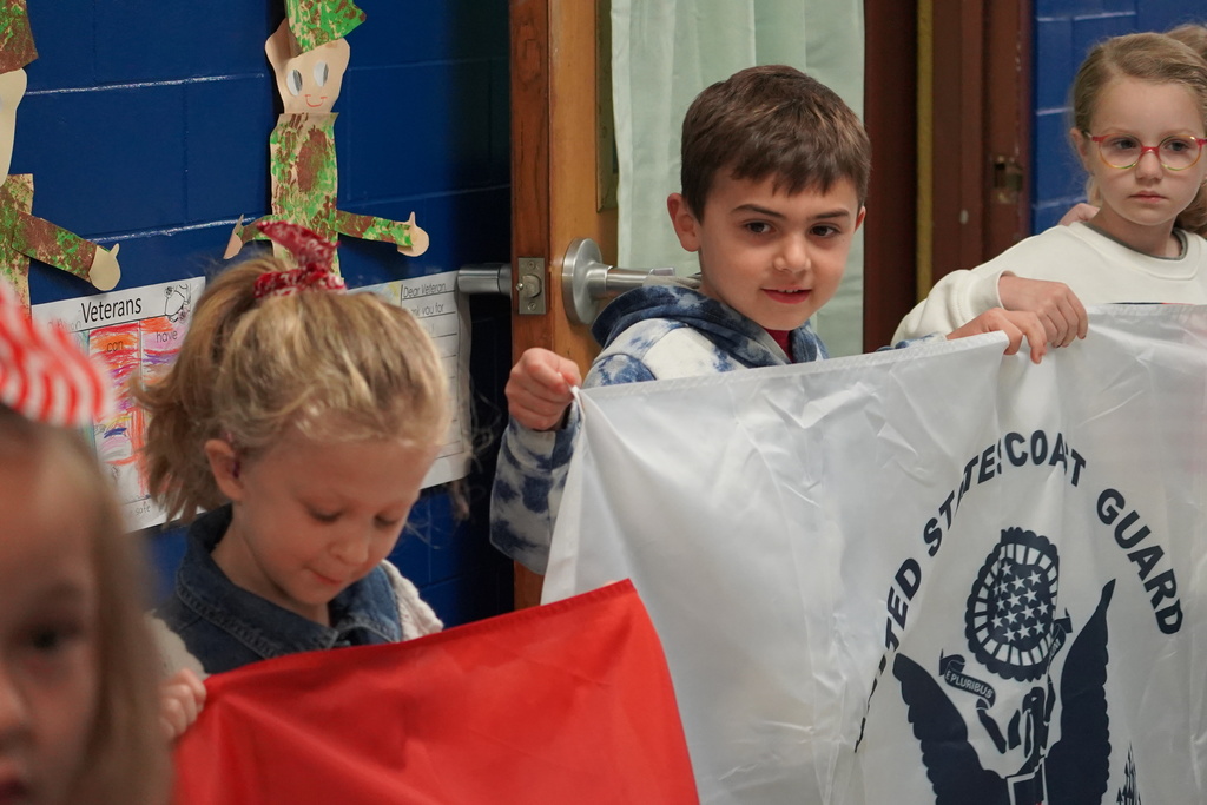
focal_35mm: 105
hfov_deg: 19.5
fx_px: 3521
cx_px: 604
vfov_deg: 13.0
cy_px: 402
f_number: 4.5
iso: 3200
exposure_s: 1/160
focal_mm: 70
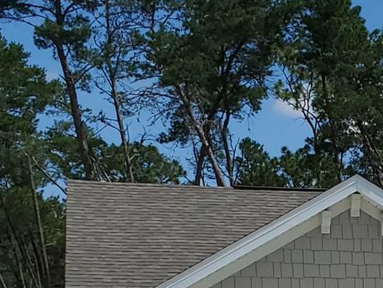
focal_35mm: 89
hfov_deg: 18.4
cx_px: 637
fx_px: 985
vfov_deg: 15.3
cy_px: 438
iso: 50
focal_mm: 4.3
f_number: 2.4
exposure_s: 1/2661
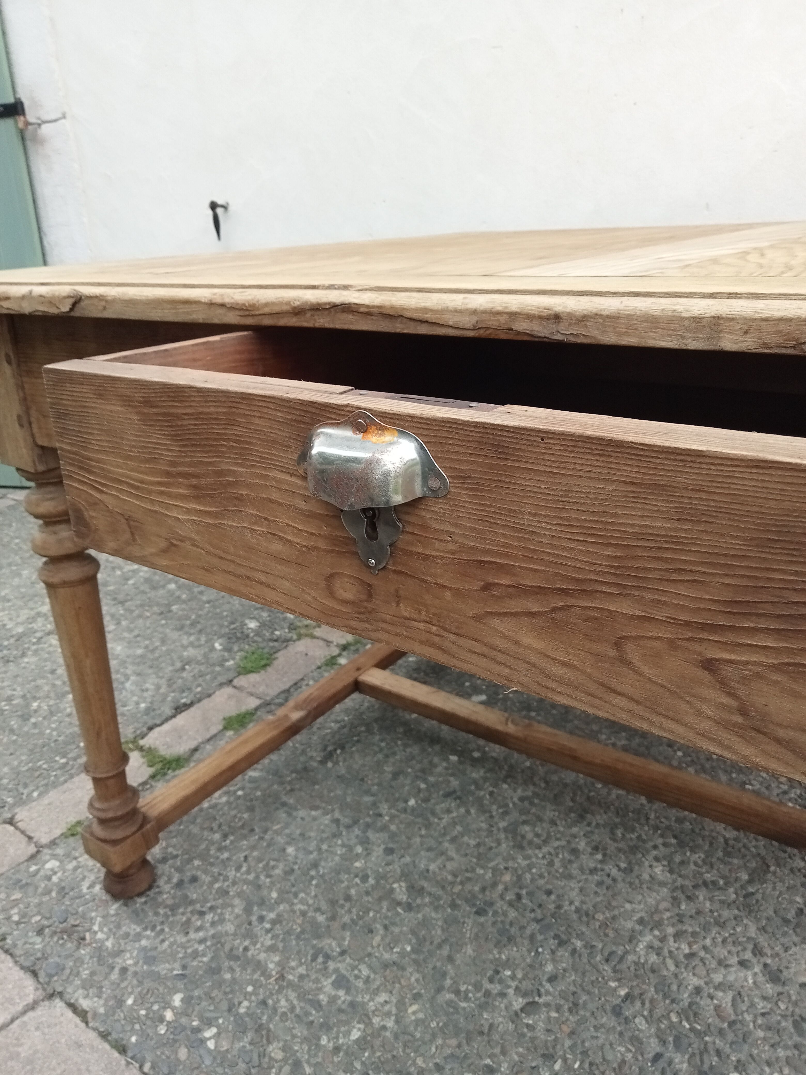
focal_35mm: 28
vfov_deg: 63.4
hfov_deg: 49.7
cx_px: 403
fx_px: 869
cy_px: 538
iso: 114
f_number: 2.2
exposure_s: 1/100
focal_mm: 3.46
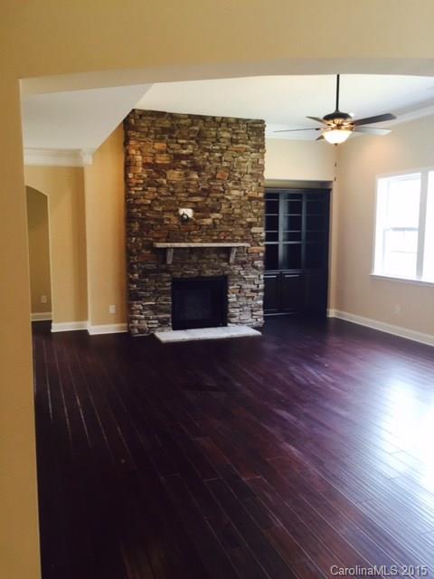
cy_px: 290
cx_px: 217
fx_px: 485
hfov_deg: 48.2
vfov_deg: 61.7
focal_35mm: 29
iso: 80
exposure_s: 1/30
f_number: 2.2
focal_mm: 4.15
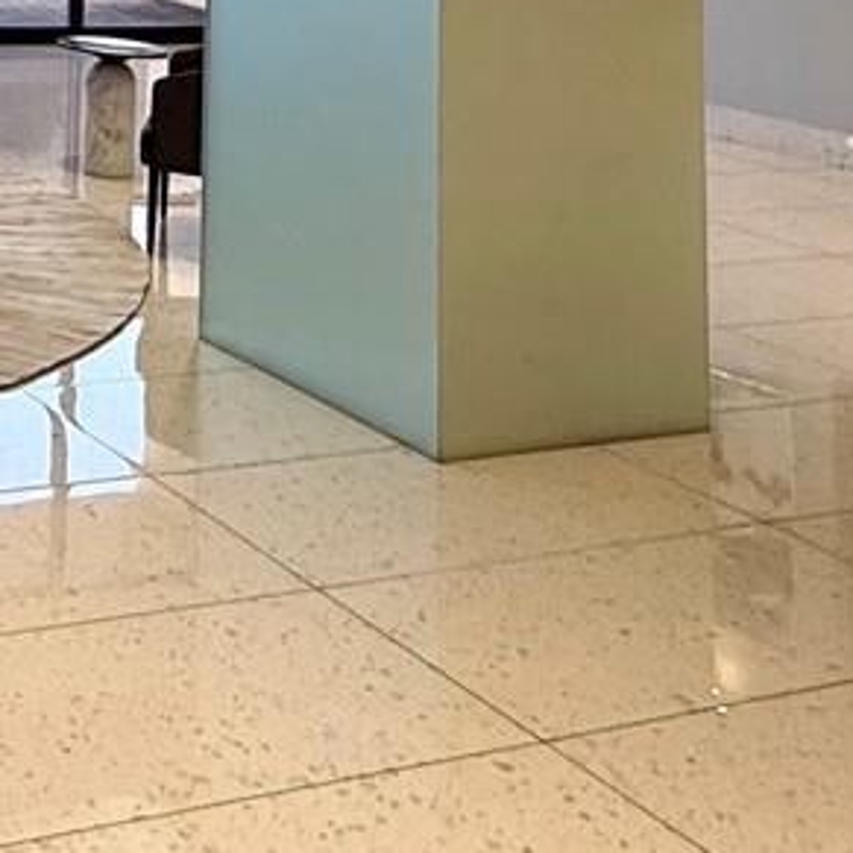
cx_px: -164
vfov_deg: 20.5
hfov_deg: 23.3
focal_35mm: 68
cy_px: -528
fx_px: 1896
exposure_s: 1/120
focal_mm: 2.22
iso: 80
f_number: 2.2
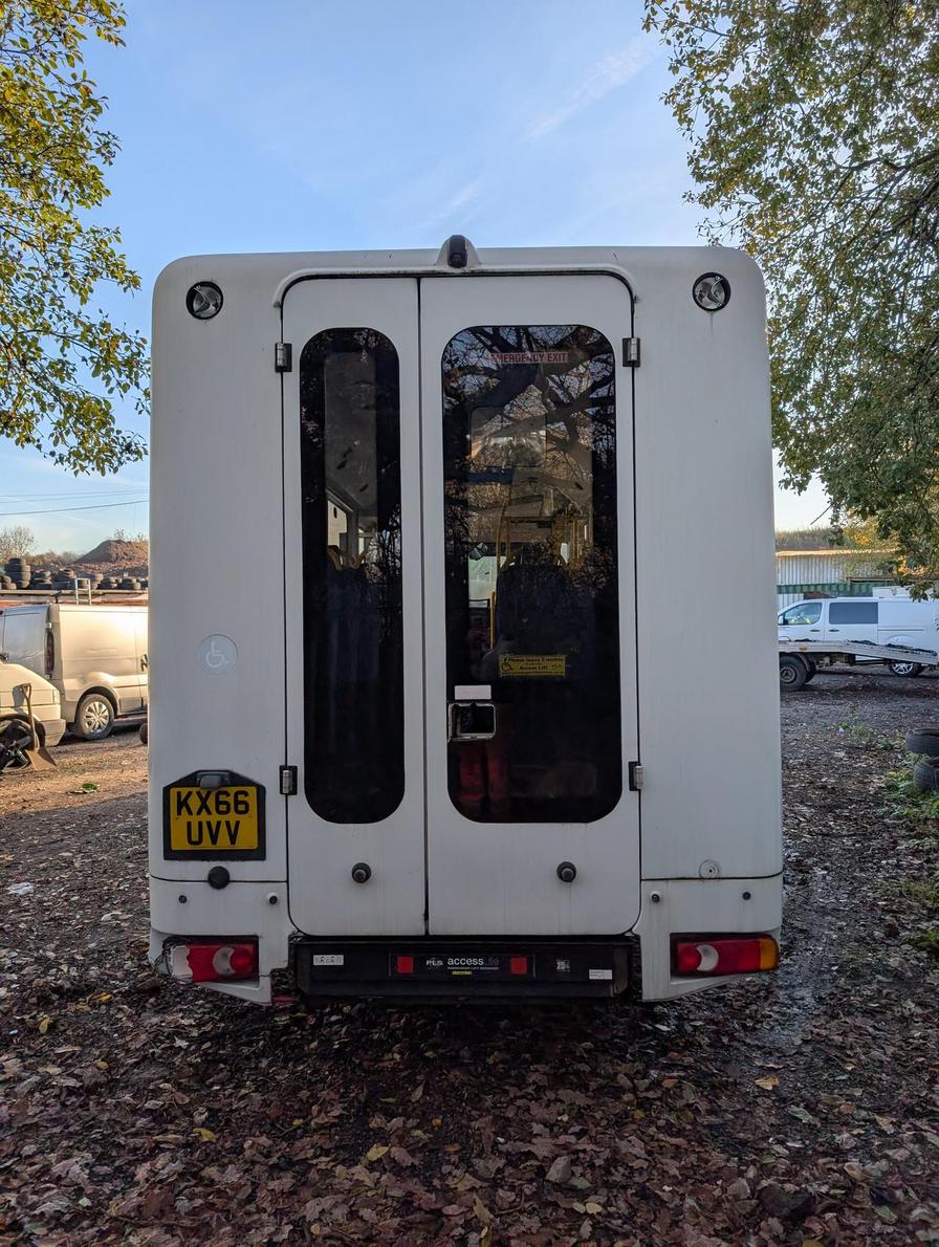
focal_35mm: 24
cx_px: 470
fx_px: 866
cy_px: 624
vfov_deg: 71.5
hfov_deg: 56.9
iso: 18
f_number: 1.68
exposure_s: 1/676
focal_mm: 6.9
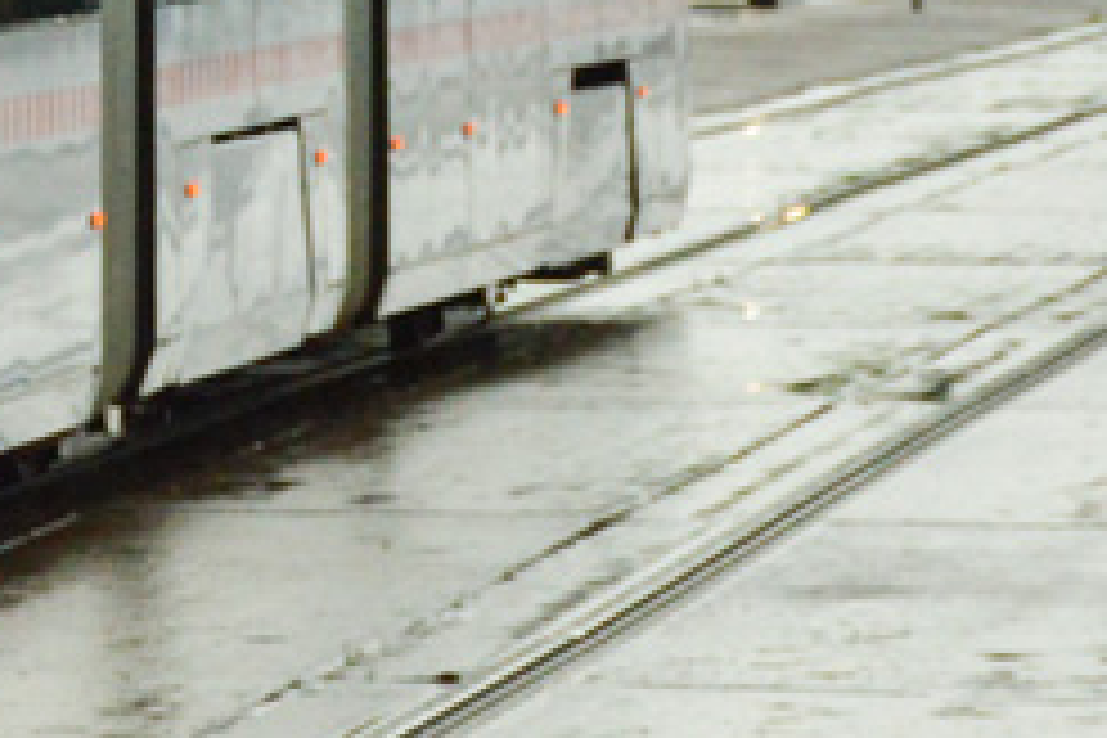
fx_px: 11715
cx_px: -1112
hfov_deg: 5.3
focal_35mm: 381
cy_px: -824
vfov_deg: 3.6
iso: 800
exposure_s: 1/400
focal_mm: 52
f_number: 6.3
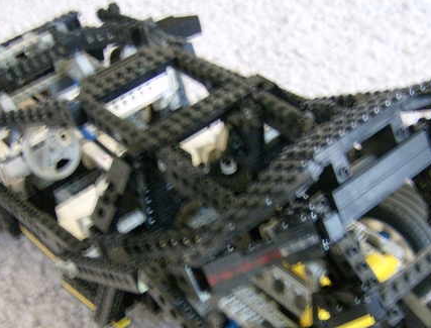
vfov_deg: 24.7
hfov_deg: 32.5
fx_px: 739
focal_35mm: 59
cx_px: 198
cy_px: 257
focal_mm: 6
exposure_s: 1/7.35
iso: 200
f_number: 2.8
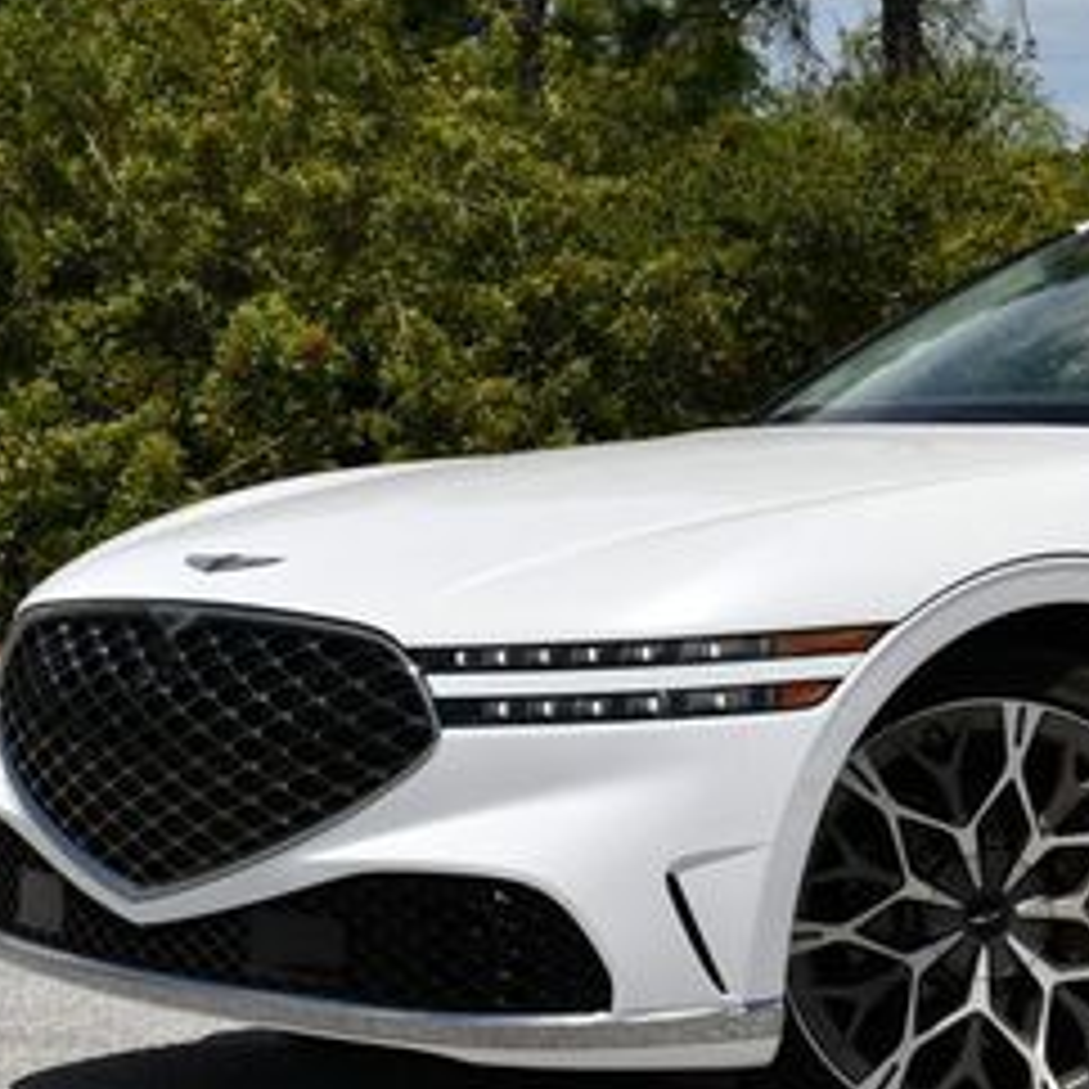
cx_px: 1296
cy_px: 405
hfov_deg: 15.5
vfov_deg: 16.1
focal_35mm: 108
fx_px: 3844
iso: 100
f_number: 10
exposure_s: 1/400
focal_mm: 24
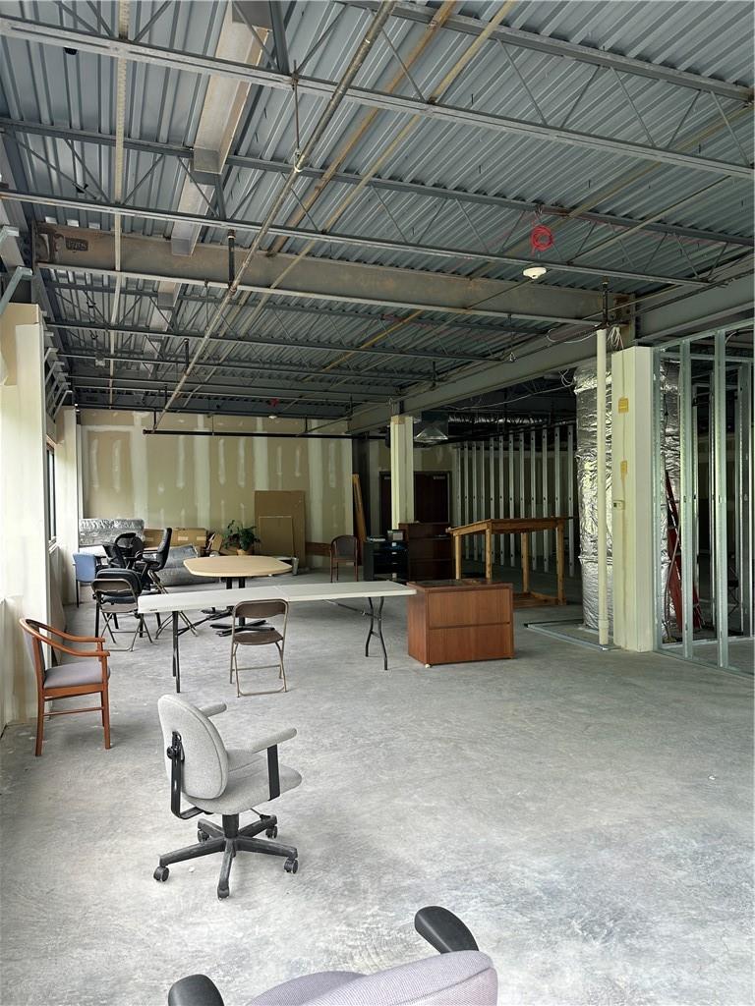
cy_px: 503
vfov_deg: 71.6
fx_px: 698
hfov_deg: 56.8
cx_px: 378
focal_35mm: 24
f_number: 1.78
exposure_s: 1/121
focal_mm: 6.86
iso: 80
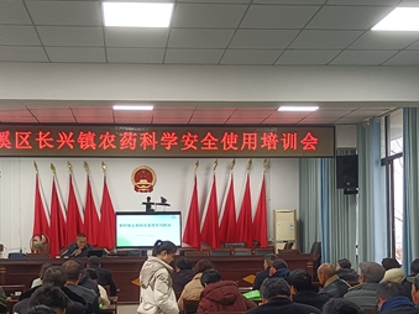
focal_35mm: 51
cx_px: 180
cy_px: 223
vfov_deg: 28.3
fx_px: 617
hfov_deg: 37.4
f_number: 1.9
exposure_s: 1/50
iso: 410
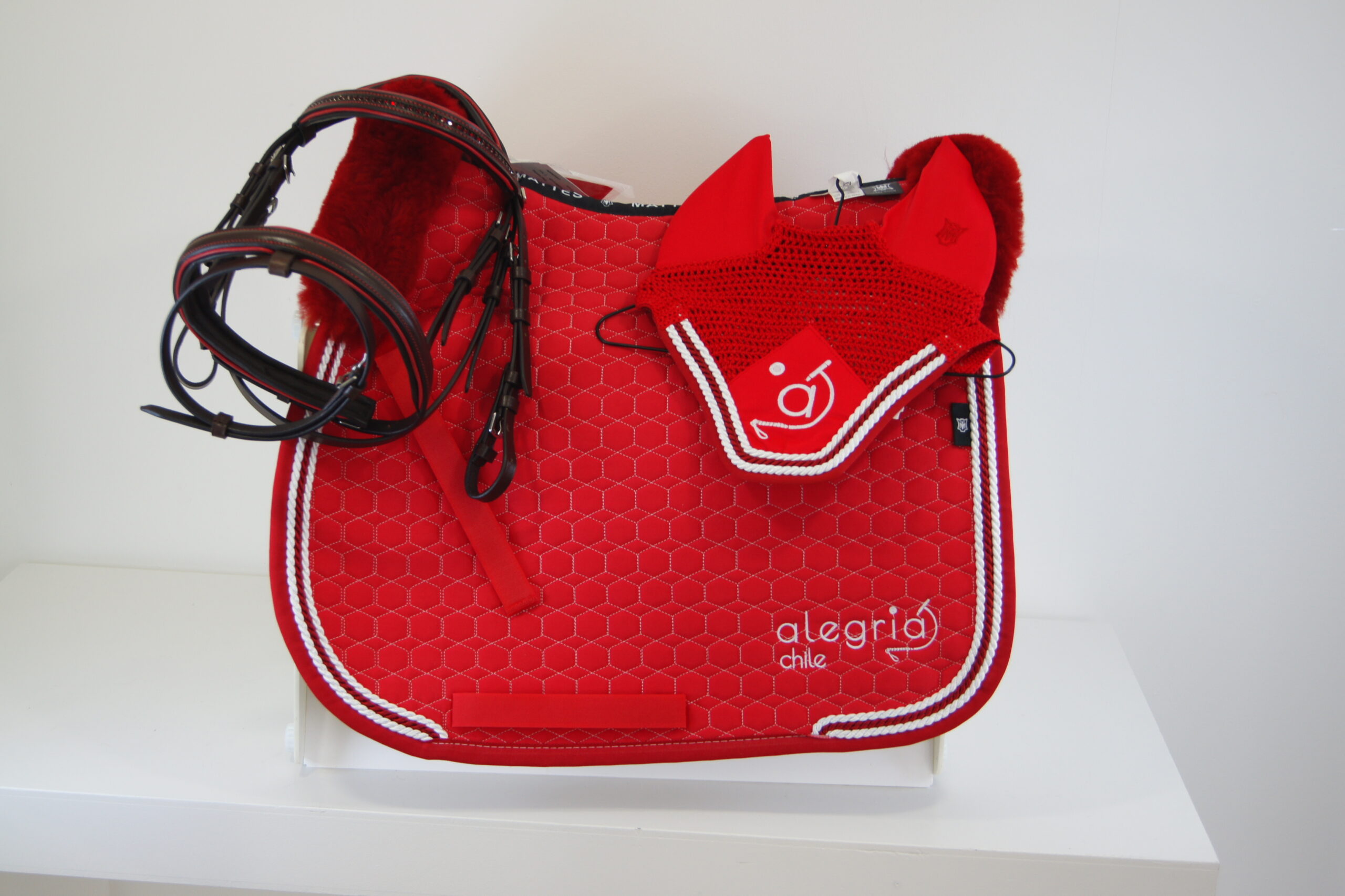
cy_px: 448
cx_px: 672
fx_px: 1961
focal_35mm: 52
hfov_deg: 37.8
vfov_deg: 25.8
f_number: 4.5
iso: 200
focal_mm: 35
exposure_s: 1/60
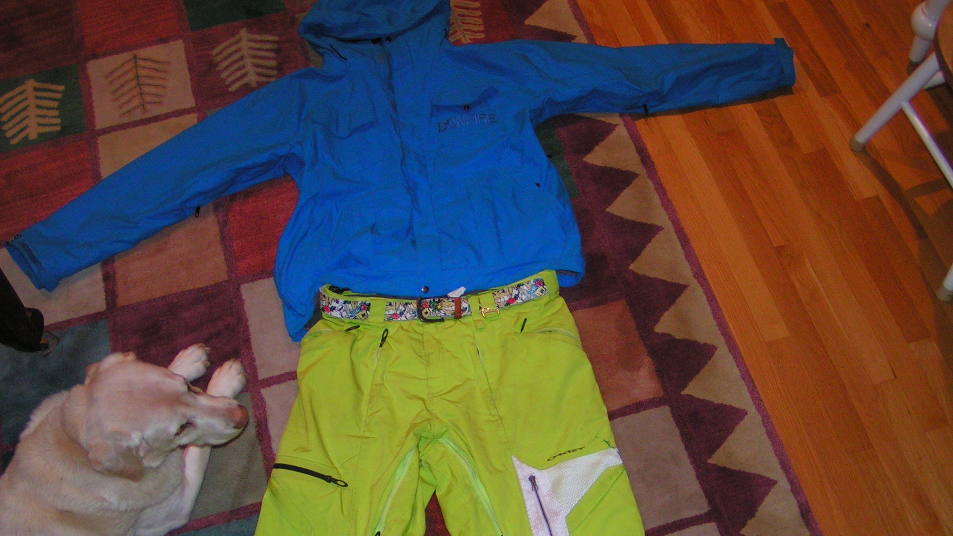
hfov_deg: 48.4
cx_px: 479
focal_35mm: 42
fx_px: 1061
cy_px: 357
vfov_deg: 28.2
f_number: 2.8
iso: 200
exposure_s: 1/40
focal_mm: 5.8
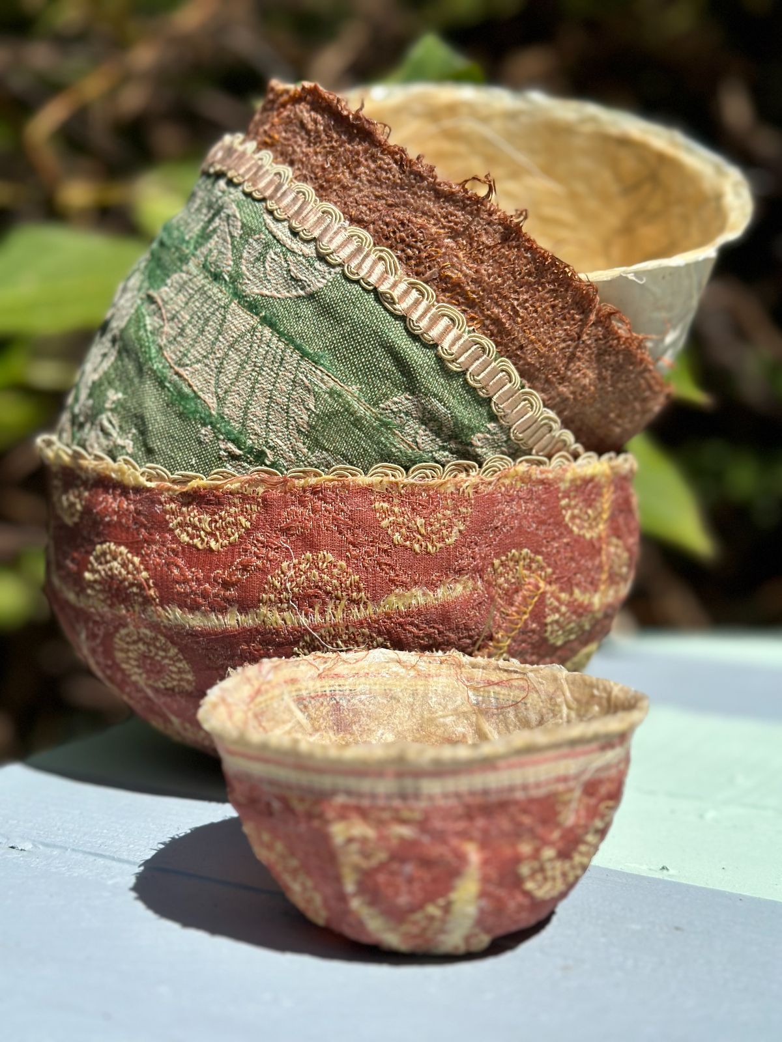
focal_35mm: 48
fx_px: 1446
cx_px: 391
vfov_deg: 39.7
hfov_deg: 30.3
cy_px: 521
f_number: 1.78
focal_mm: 6.86
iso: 100
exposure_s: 1/8197
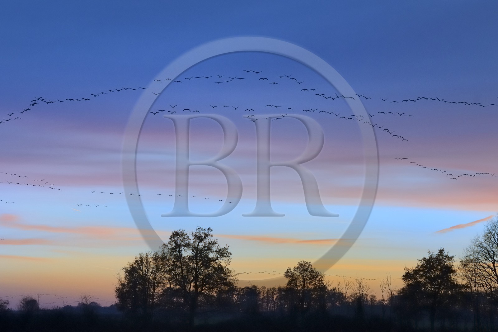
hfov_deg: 23.6
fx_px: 1189
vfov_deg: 15.9
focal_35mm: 86
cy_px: 166
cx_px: 249
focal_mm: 86
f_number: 6.3
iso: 1600
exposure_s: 1/160
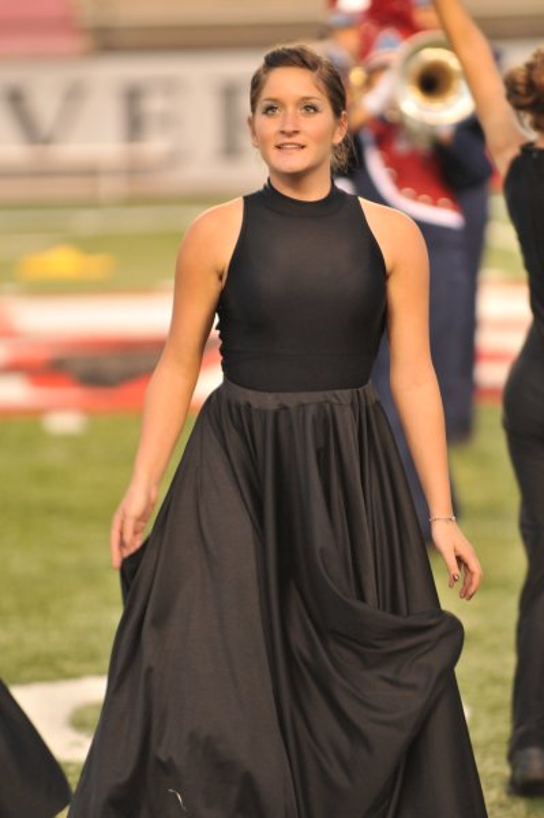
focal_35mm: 300
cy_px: 409
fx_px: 6811
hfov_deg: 4.6
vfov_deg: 6.9
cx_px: 272
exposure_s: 1/200
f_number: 2.8
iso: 800
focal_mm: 200
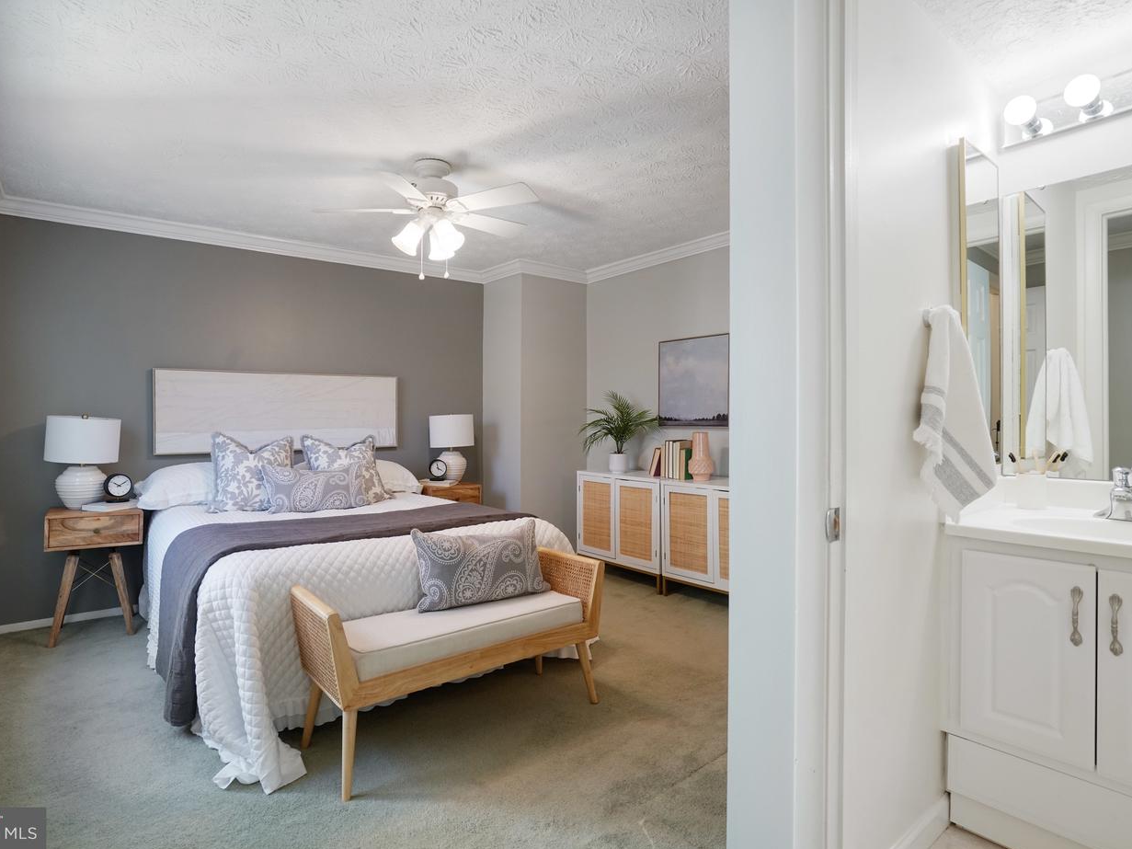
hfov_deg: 87.8
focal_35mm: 18
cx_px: 565
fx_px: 589
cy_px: 413
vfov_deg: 71.6
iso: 1250
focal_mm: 16
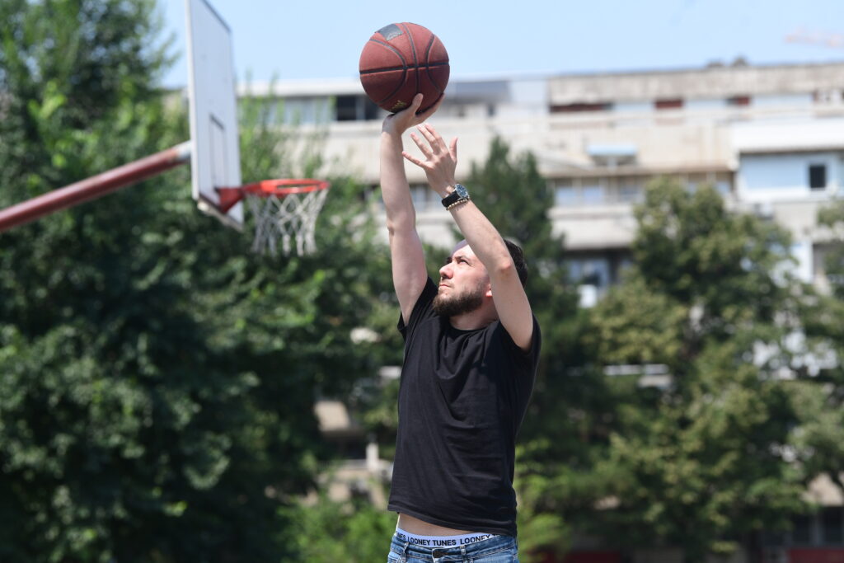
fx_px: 3400
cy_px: 282
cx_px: 422
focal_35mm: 145
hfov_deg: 14.2
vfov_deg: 9.5
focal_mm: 145
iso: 500
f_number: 5
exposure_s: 1/2000
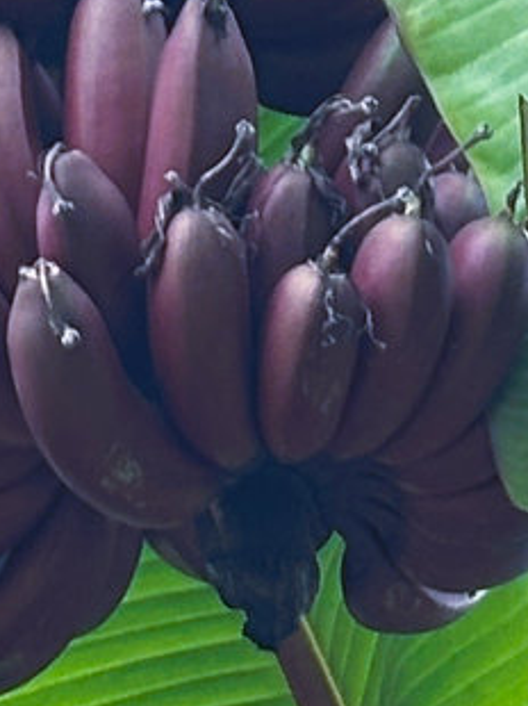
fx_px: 7576
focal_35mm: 372
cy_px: -526
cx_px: -310
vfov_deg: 5.3
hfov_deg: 4.0
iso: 32
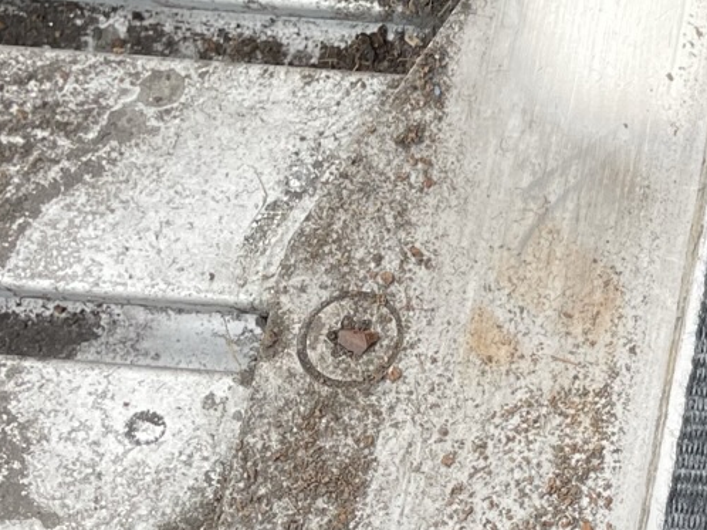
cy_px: 294
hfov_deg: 16.0
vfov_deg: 13.8
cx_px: 1214
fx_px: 2184
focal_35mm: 107
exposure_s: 1/121
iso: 32
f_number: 1.6
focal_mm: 4.2
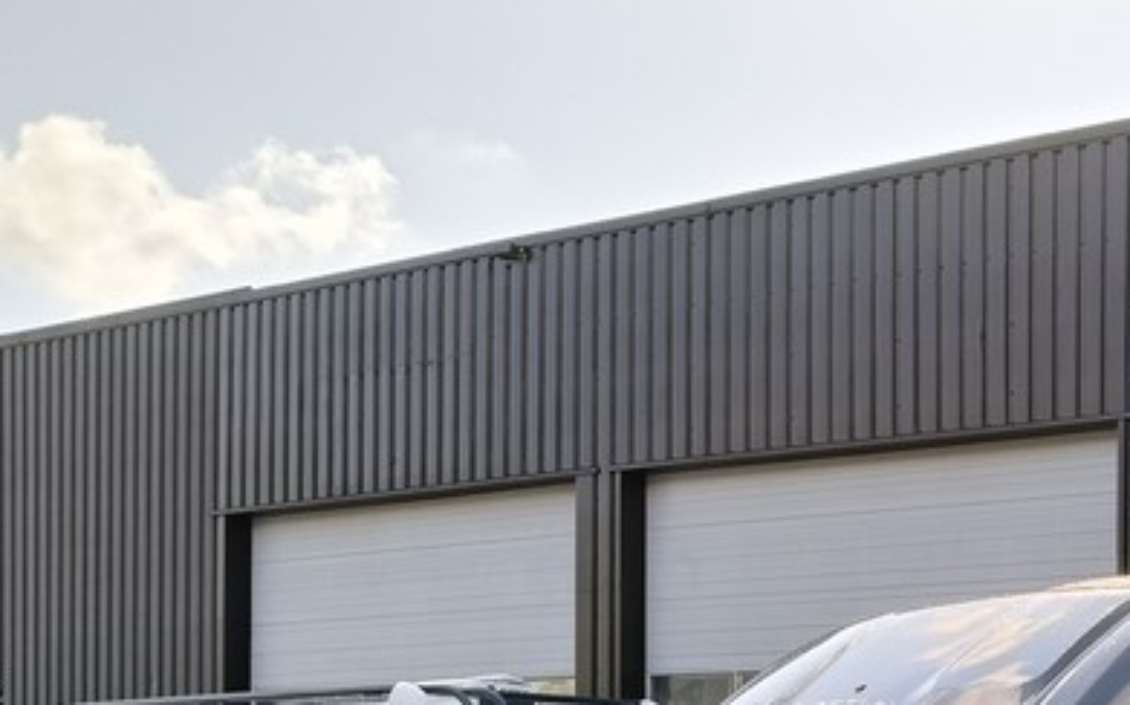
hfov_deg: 30.7
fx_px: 1847
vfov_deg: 20.0
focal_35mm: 60
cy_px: 887
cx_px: 1218
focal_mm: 4.84
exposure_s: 1/1061
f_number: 1.8
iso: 80
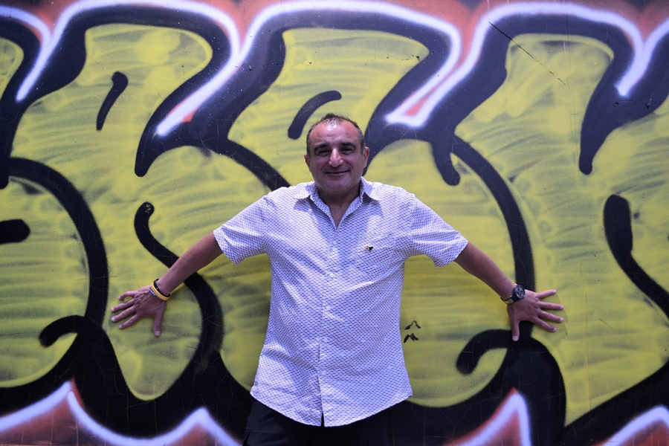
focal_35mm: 30
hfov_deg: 61.9
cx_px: 334
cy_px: 223
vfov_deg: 43.6
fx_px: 557
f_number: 4
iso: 400
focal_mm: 20
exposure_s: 1/60
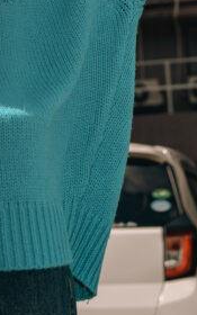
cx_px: 15
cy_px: -57
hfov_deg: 12.0
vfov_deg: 18.3
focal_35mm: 108
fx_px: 928
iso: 50
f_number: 3.5
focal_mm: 29
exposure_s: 1/640
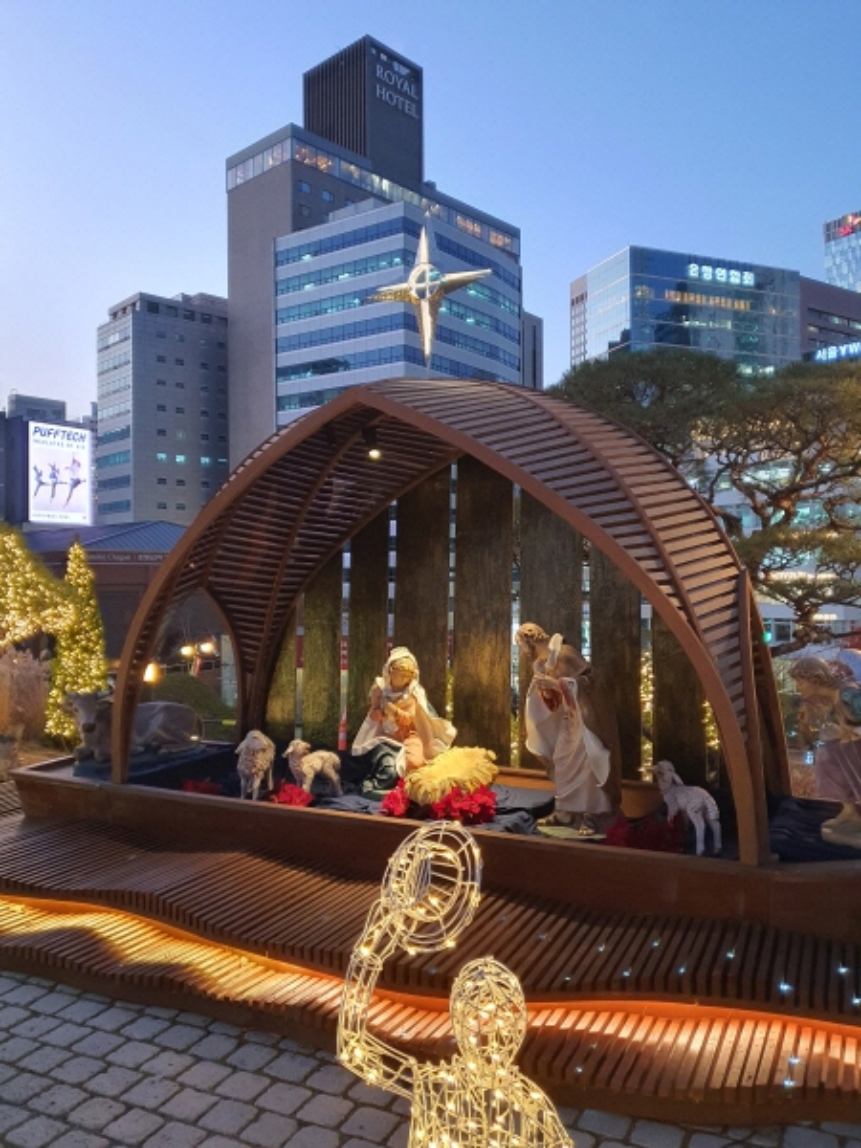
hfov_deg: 53.1
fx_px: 862
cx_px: 430
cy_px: 574
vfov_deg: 67.3
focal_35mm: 26
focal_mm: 4.3
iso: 200
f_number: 1.5
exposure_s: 1/40
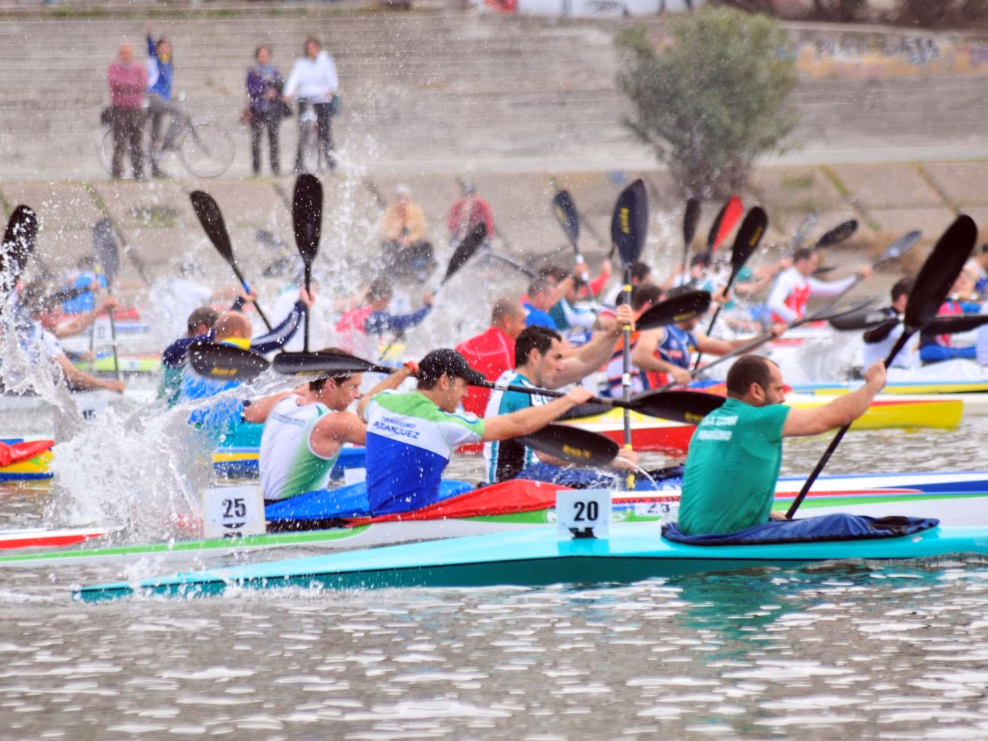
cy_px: 370
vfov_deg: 3.4
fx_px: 12587
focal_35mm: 441
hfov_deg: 4.5
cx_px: 456
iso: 200
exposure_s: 1/400
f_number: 6.3
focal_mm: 270
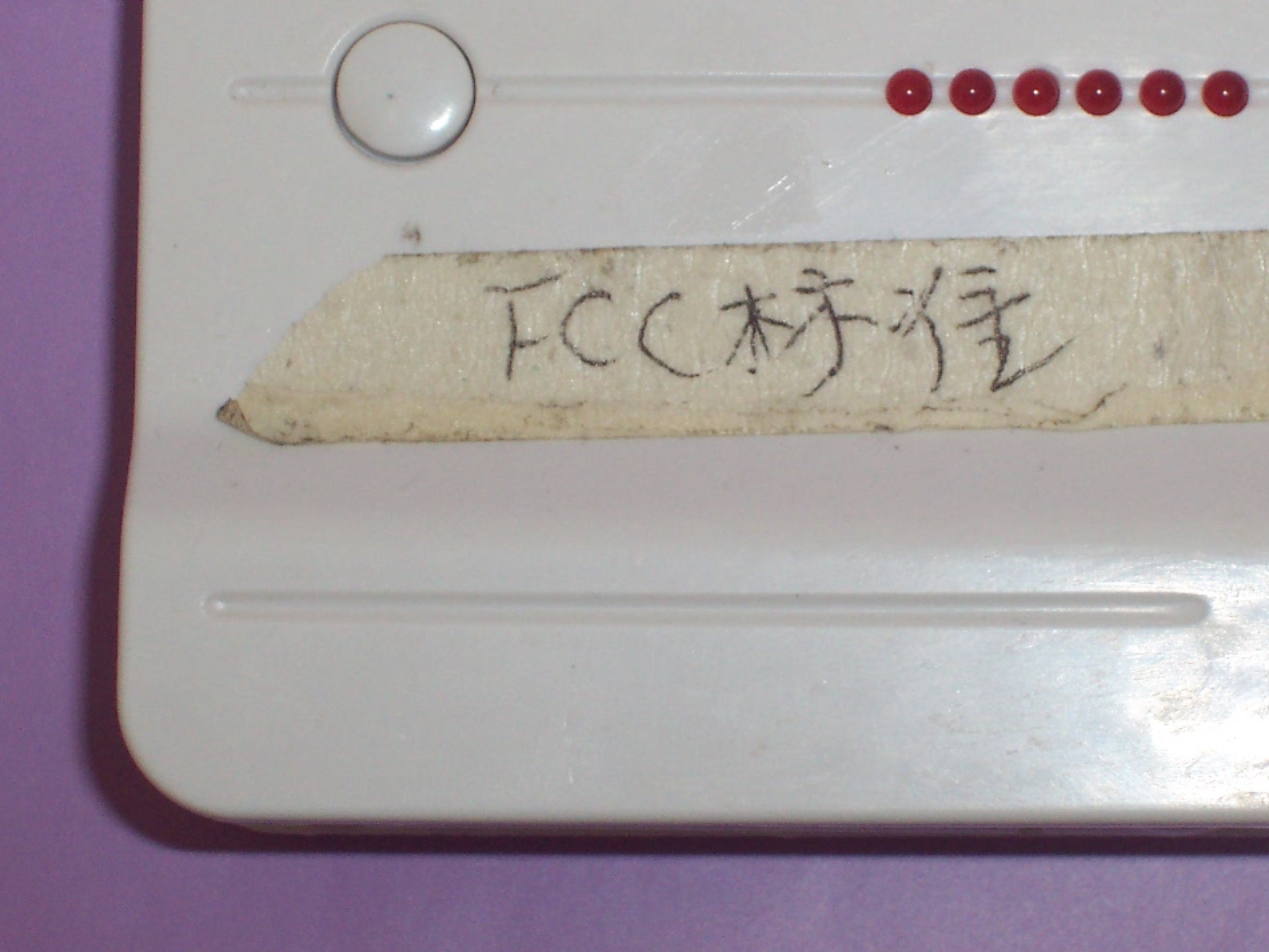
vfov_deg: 10.6
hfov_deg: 14.1
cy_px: 373
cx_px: 799
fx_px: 5134
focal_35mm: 140
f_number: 4.8
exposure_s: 1/90
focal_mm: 16.8
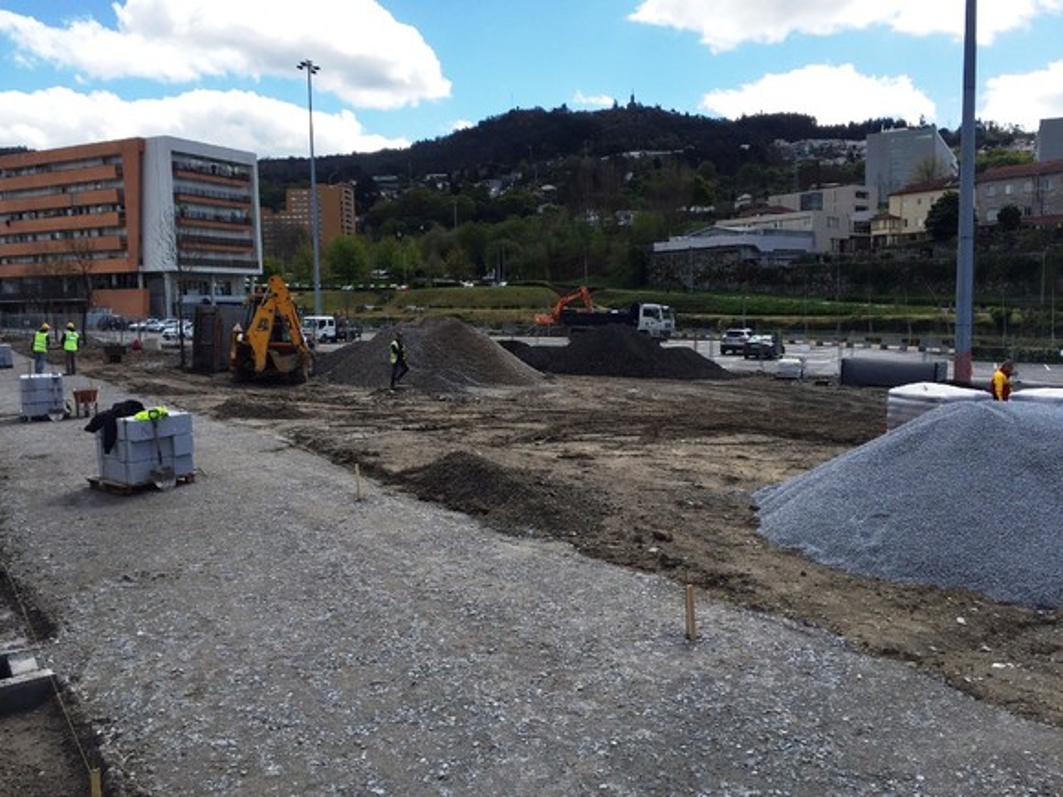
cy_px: 398
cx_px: 532
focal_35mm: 29
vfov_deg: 48.2
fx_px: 891
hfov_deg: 61.7
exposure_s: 1/1647
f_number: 2.2
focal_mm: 4.15
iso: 32
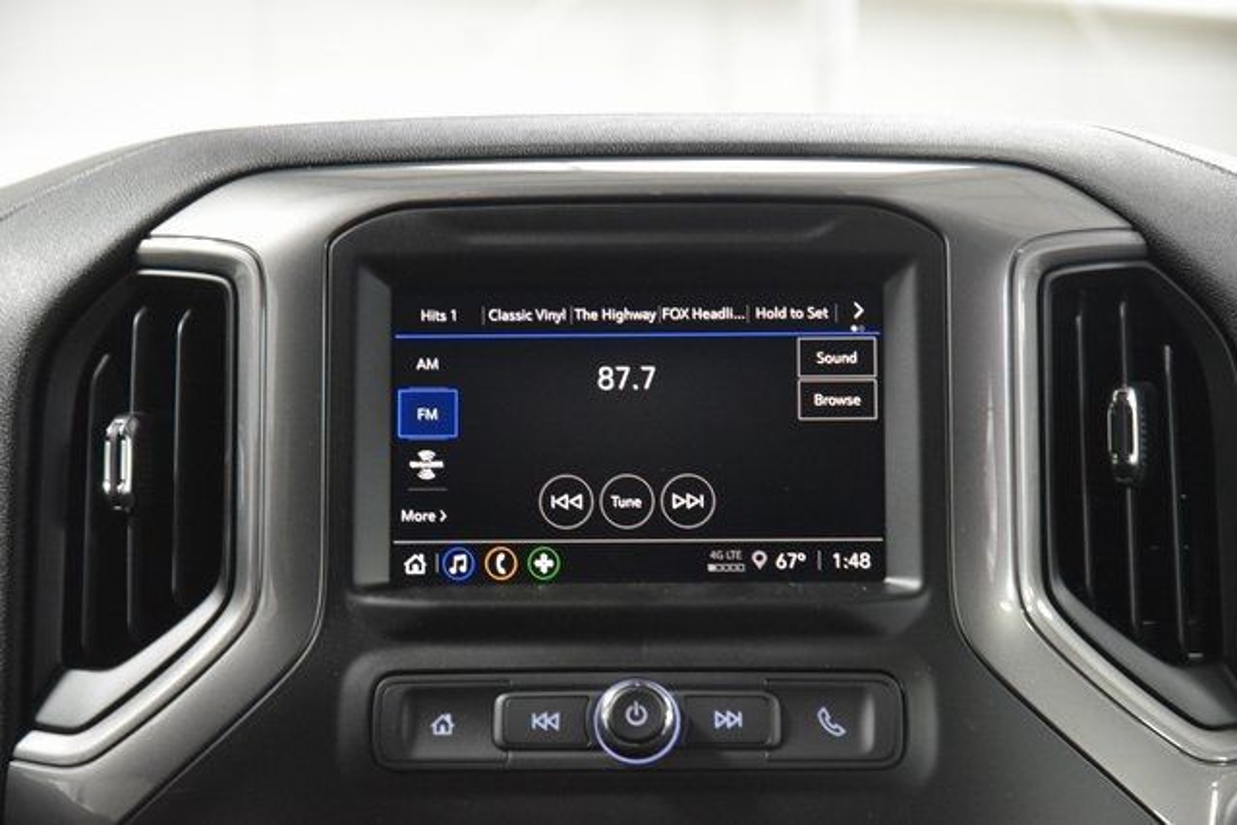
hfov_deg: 19.5
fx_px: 3609
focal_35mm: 105
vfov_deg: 13.0
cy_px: 412
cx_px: 618
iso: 3200
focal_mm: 70
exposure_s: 1/25
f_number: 4.5
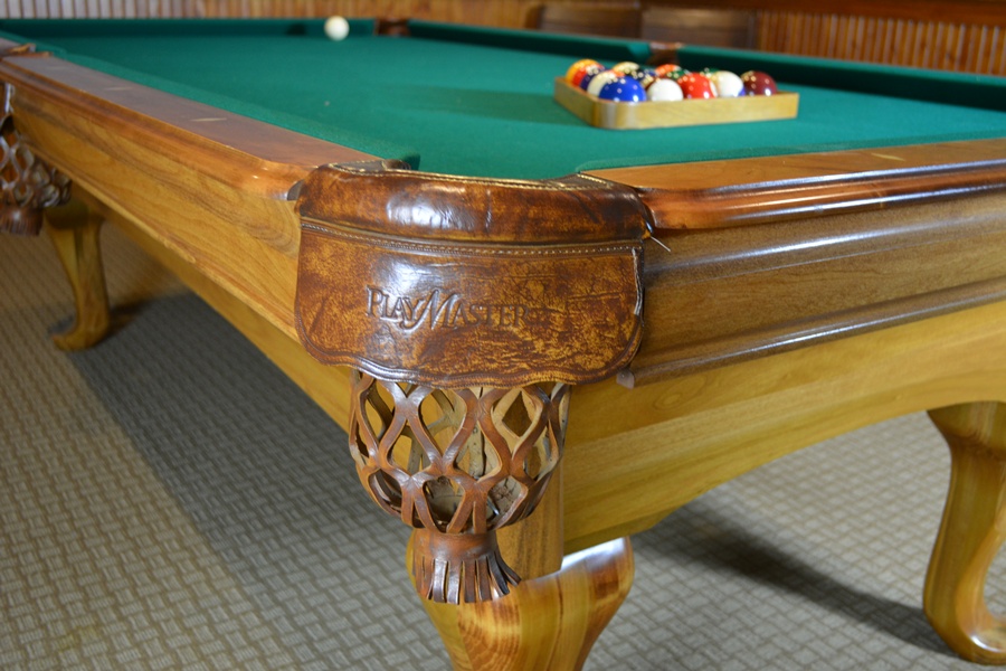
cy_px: 336
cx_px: 503
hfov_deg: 53.1
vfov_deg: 36.9
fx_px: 1006
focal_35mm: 36
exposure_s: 1/30
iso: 800
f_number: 4
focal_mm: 24
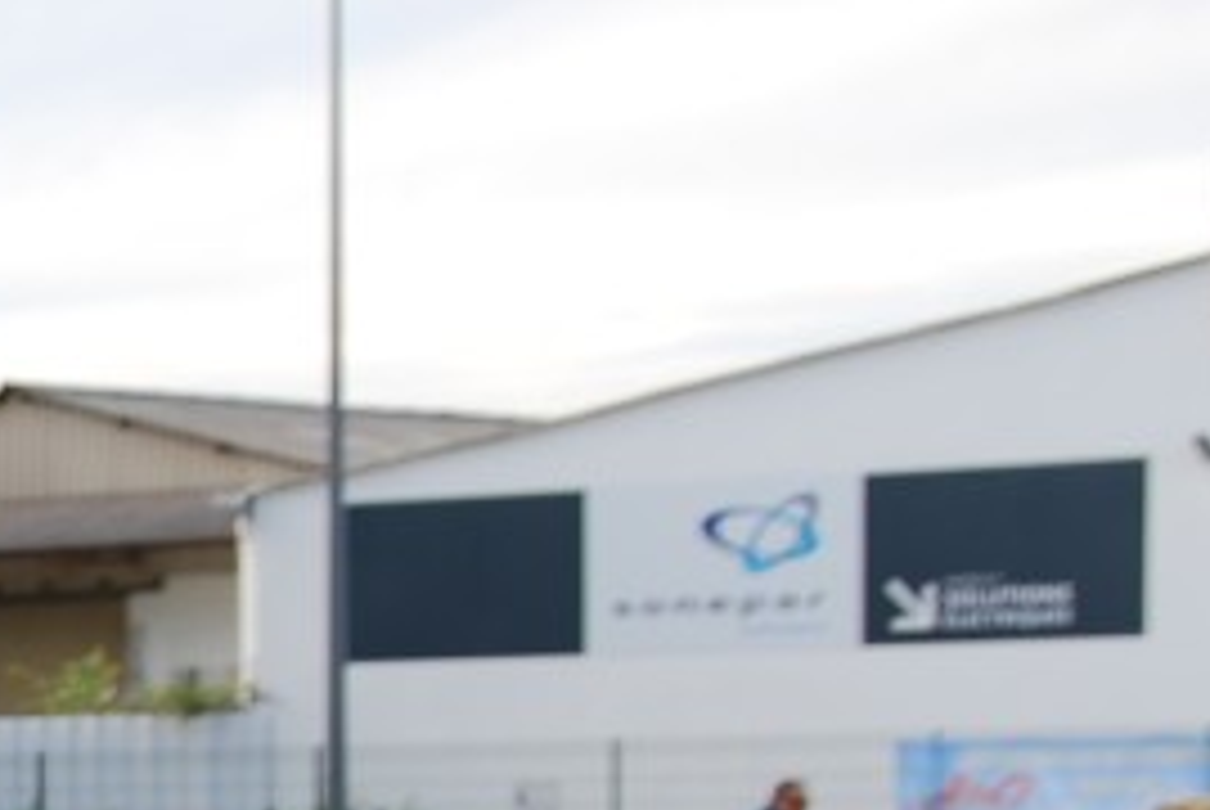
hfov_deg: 13.3
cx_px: -645
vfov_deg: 9.3
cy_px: 1130
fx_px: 4867
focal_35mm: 145
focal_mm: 29
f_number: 5.6
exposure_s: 1/125
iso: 100
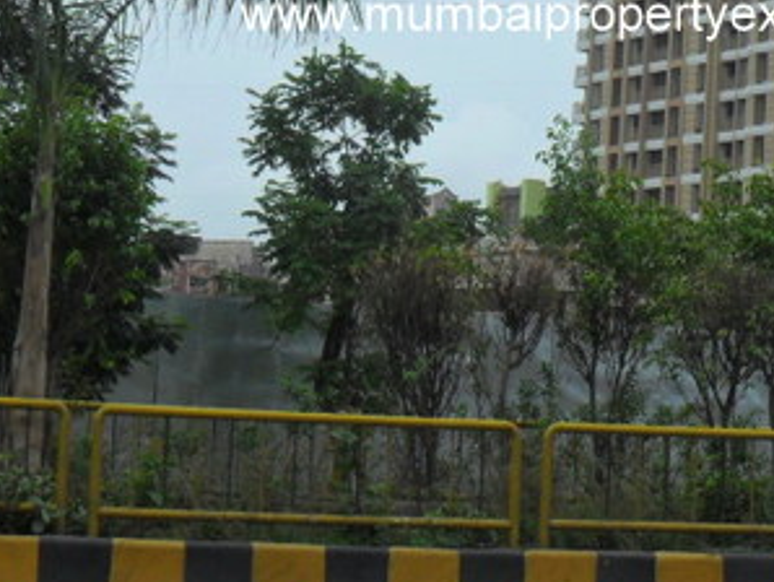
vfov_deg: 12.8
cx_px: 639
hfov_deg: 16.9
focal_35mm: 115
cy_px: 51
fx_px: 2573
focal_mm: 7.8
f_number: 4.5
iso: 100
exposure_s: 1/750
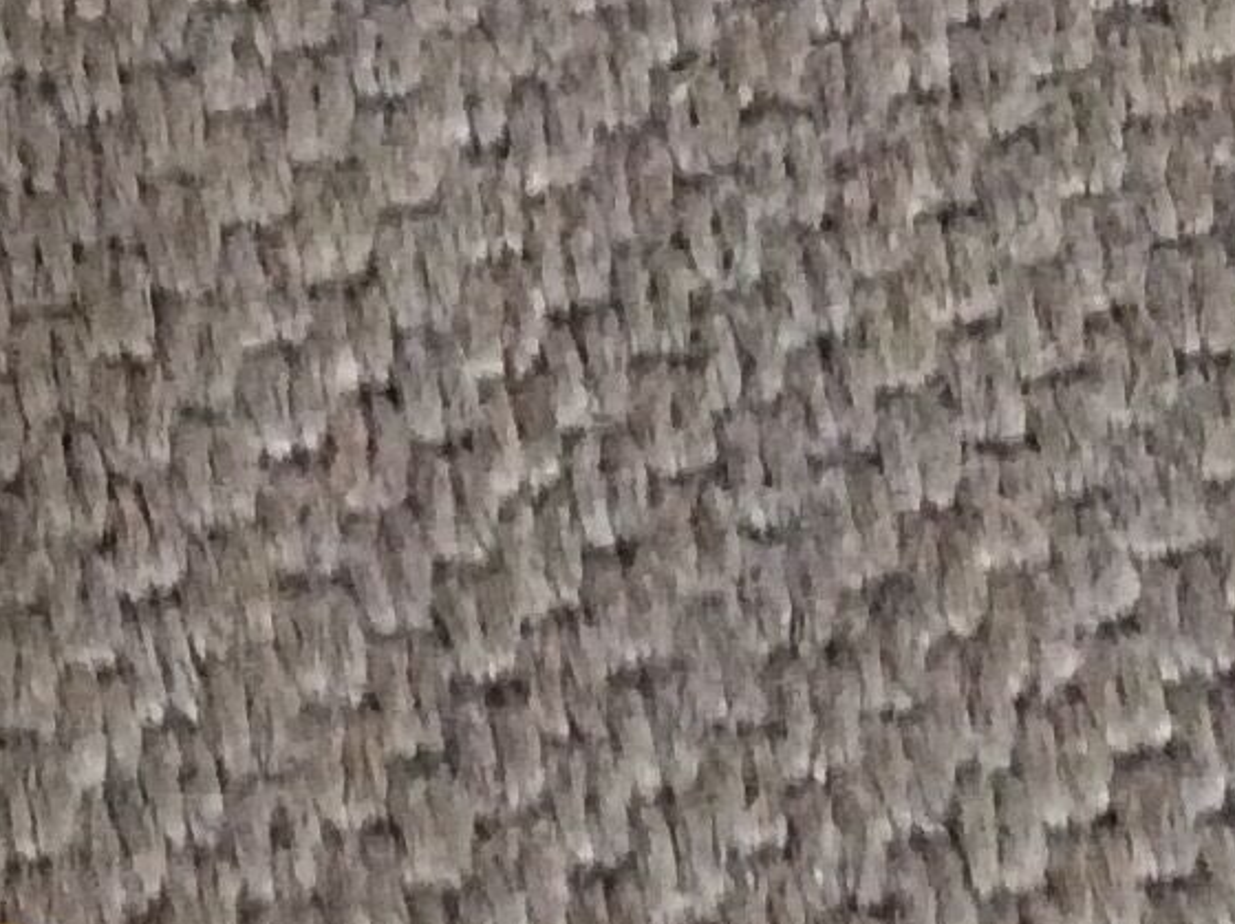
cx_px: -75
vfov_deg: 10.0
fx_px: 5276
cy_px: 287
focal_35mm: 148
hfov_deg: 13.1
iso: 320
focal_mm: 3.3
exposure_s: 1/25
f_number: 2.4
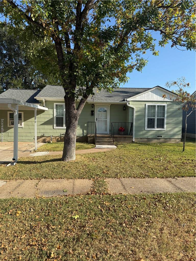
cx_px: 98
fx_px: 181
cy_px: 130
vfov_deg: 71.6
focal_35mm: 24
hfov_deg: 56.8
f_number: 1.78
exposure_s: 1/2703
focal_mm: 6.76
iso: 80
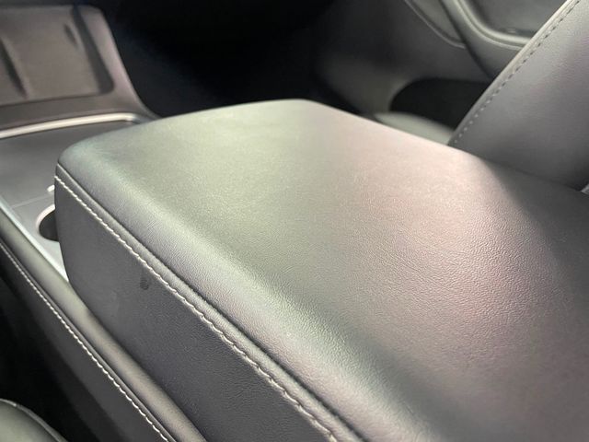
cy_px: 221
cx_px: 294
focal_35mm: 26
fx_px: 442
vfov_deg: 53.1
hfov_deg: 67.3
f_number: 1.6
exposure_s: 1/40
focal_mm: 4.2
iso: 400
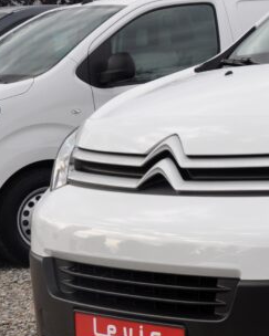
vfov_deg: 15.6
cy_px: 139
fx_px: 1225
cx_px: 526
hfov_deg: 11.4
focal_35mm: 123
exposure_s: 1/250
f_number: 8
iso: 500
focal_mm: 26
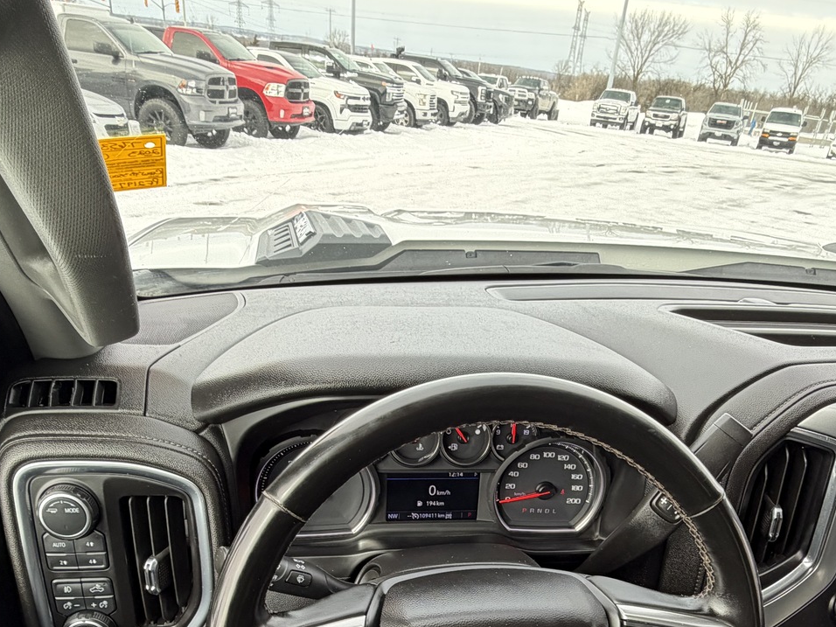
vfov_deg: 42.2
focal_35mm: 30
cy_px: 587
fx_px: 725
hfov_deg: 59.9
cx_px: 449
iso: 125
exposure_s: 1/121
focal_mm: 2.22
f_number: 2.2
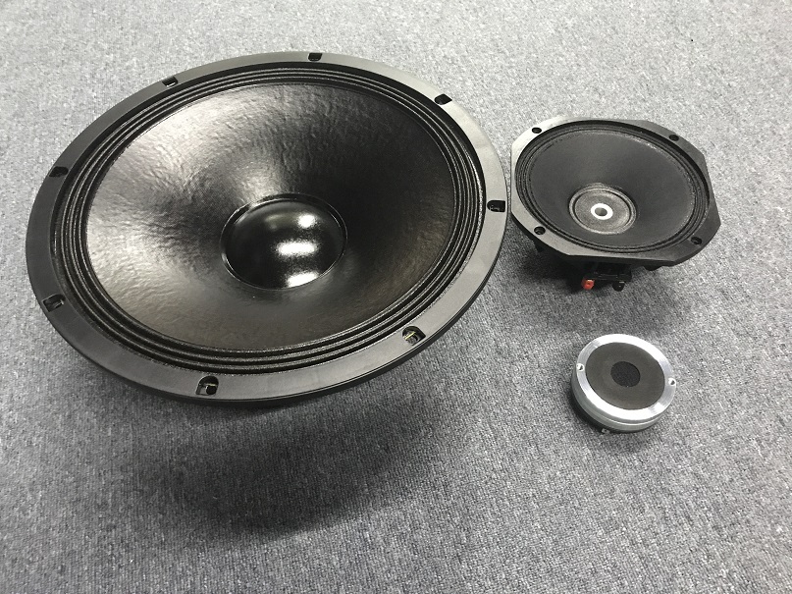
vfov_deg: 49.7
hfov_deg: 63.5
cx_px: 396
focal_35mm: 28
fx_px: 641
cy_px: 297
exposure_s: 1/5
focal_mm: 3.99
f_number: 1.8
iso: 80
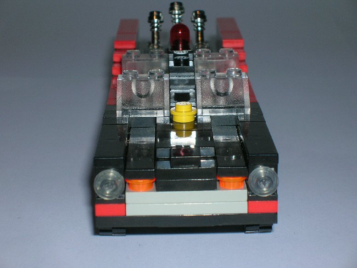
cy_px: 134
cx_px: 178
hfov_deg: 19.8
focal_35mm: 99
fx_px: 1021
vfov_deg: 14.9
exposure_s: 1/60.1
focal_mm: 16.4
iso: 50
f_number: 4.8
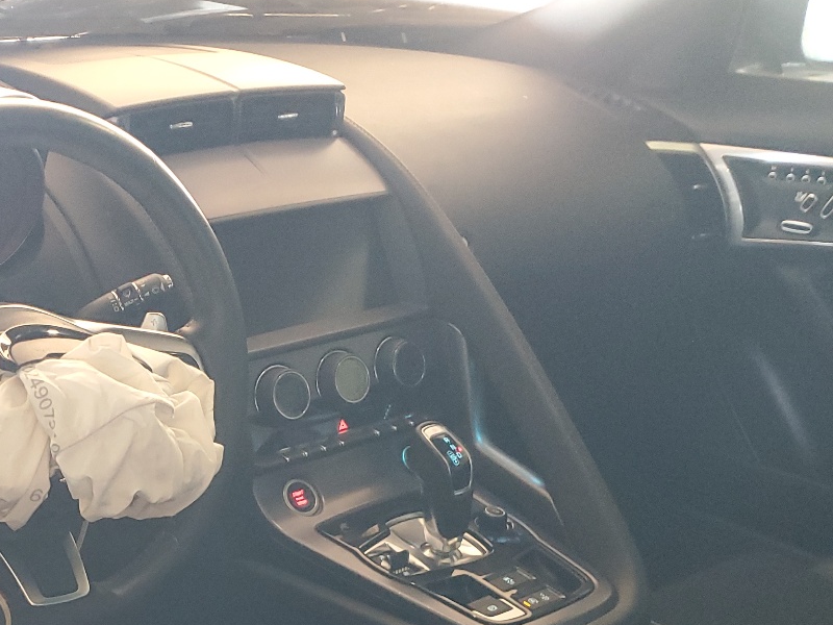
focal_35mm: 52
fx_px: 1251
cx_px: 67
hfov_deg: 34.5
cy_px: 611
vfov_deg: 26.7
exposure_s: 1/17
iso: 301
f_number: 1.5
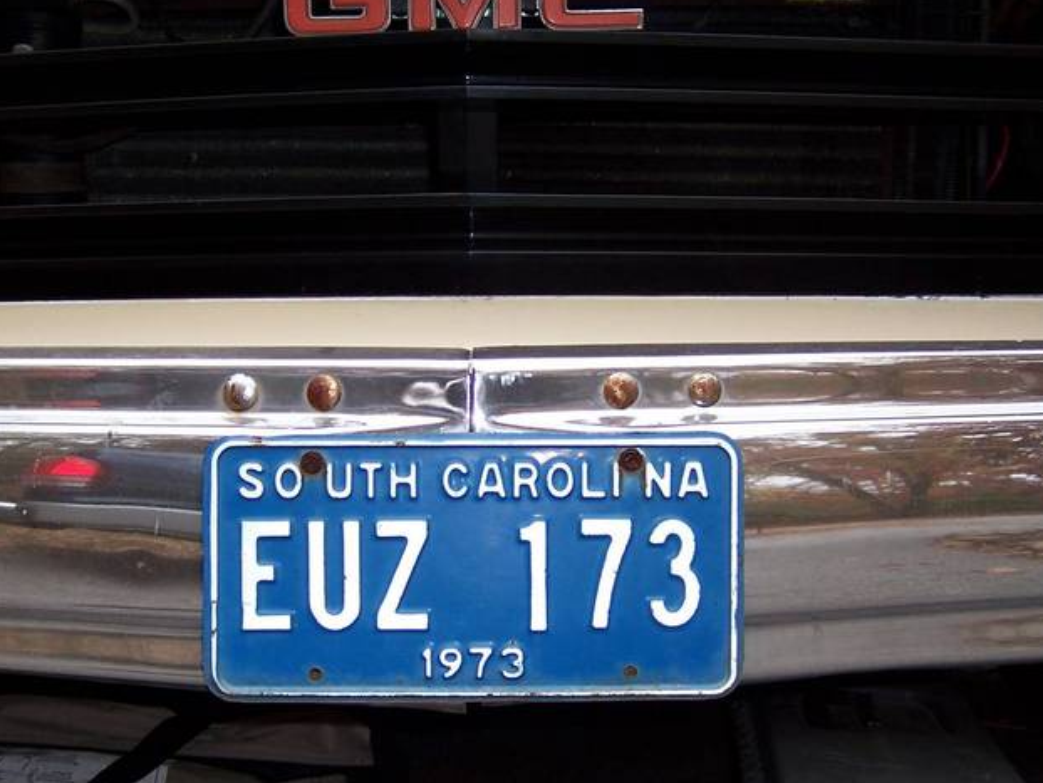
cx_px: 458
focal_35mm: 43
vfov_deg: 33.6
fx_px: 1296
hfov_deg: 43.8
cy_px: 421
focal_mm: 5.5
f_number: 2.8
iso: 80
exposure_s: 1/60
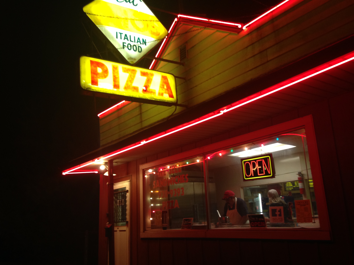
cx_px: 177
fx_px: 337
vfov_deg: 42.9
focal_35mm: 33
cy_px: 132
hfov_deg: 55.4
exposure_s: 1/20
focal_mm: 4.12
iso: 80
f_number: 2.4
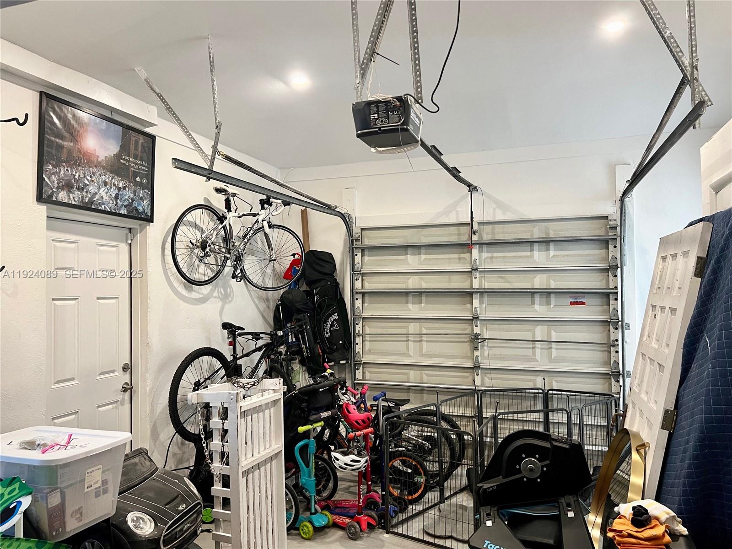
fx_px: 550
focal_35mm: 26
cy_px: 274
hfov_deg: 67.3
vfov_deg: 53.1
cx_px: 366
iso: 160
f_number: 1.5
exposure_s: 1/60
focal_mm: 5.7
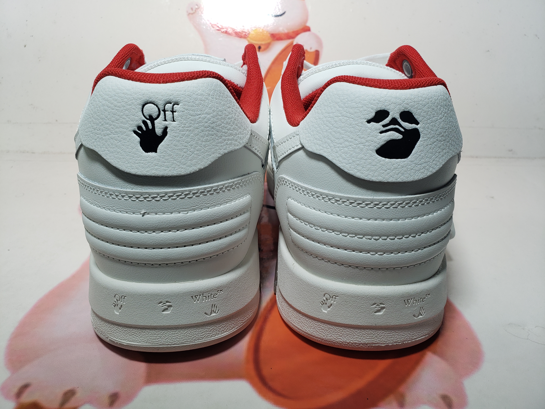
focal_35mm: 26
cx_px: 272
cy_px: 204
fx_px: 409
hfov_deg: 67.3
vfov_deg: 53.1
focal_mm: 4.3
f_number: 2.4
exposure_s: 1/165
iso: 50
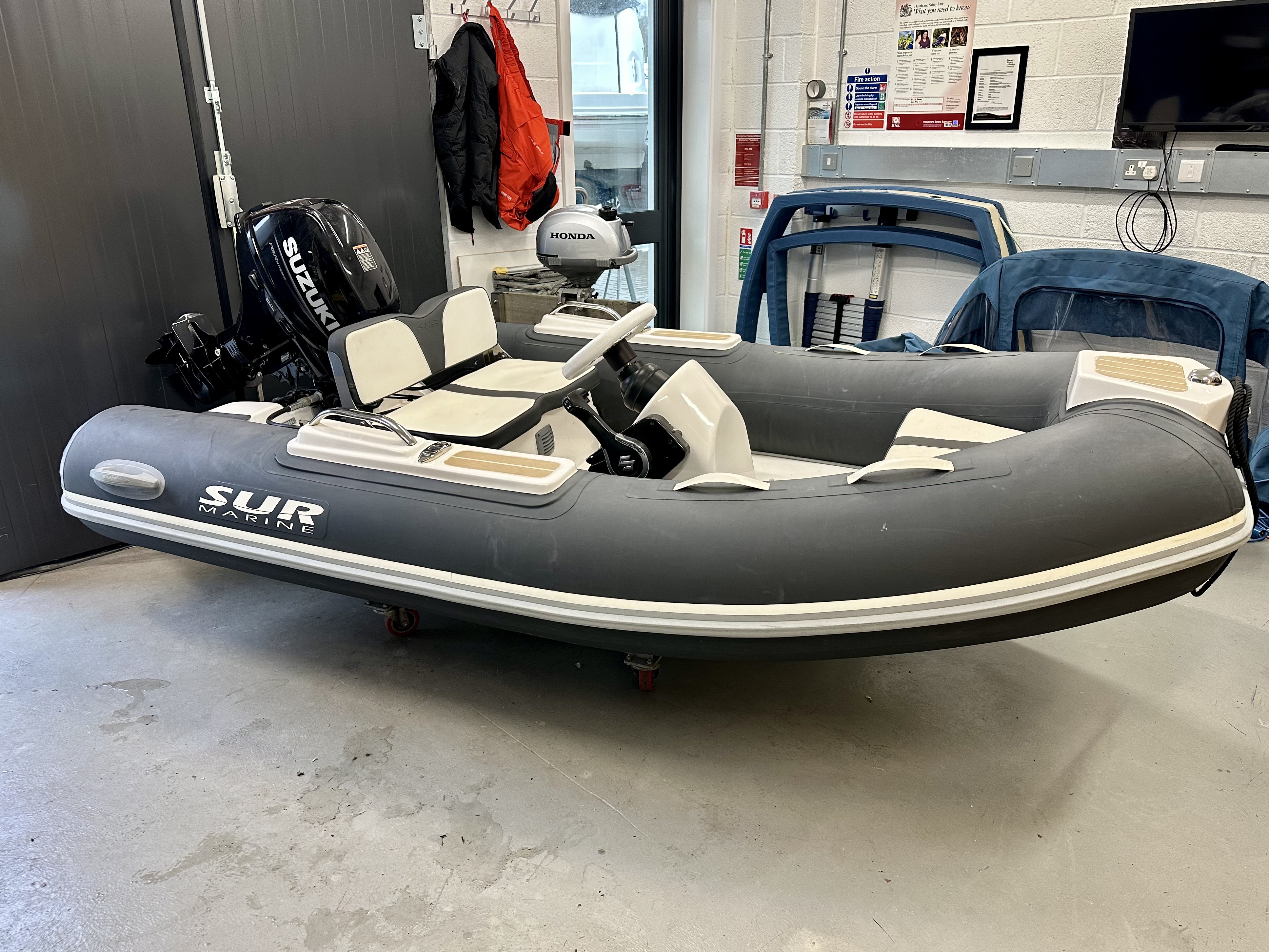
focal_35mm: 25
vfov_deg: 54.9
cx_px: 655
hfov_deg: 69.4
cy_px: 476
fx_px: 916
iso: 160
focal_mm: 6.86
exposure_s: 1/100
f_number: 1.78
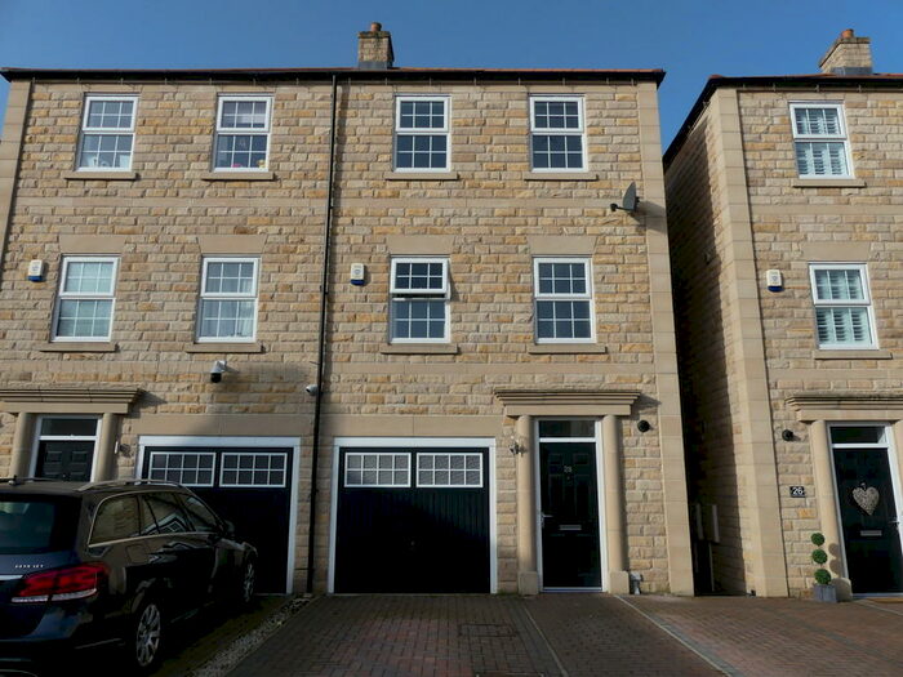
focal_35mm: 25
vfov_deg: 54.9
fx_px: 652
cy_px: 338
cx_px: 452
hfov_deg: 69.4
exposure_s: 1/1000
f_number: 4
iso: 100
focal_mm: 4.5
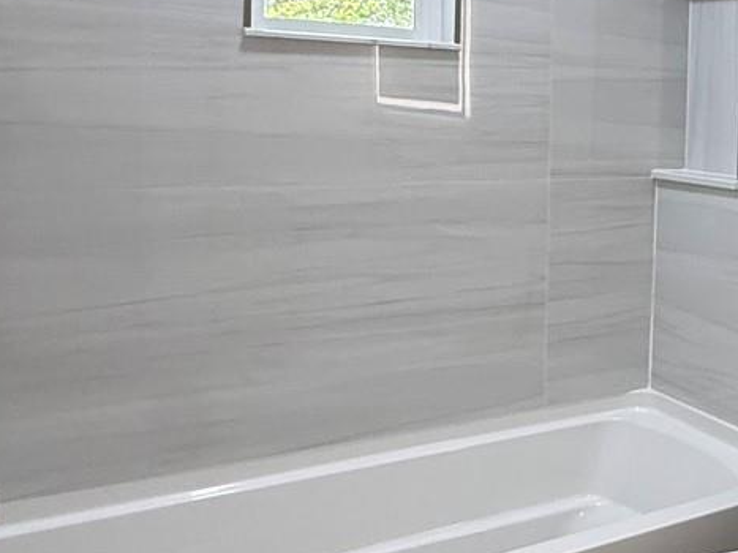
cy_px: 166
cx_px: 992
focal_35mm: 48
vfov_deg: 29.9
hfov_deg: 30.2
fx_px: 1023
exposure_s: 1/101
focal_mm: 2.22
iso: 250
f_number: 2.2
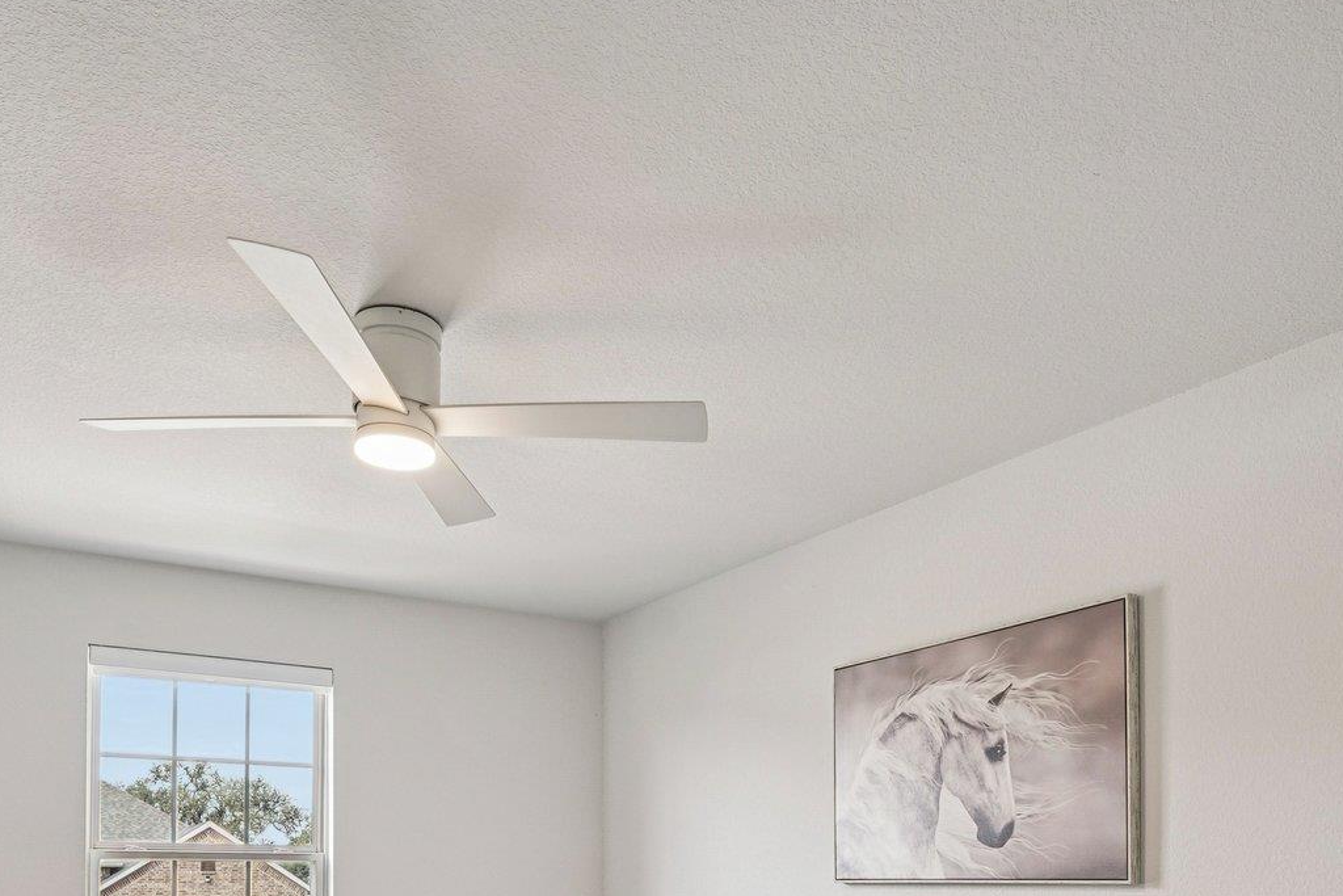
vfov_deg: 41.0
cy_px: 881
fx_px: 1045
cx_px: 707
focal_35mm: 28
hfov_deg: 65.4
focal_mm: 14
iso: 400
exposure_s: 1/13
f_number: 8
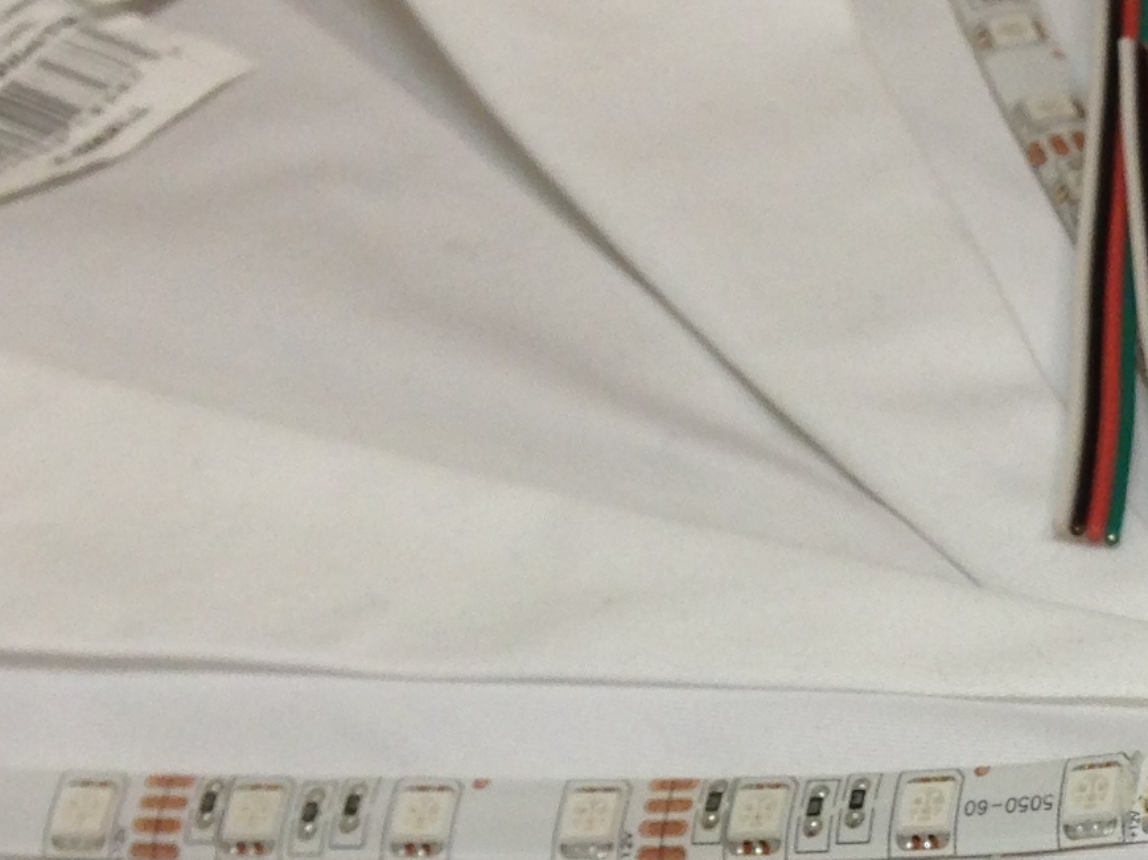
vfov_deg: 11.4
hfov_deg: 15.0
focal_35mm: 124
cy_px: 1334
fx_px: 4111
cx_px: 1595
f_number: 2.4
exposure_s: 1/40
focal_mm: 4.13
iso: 64
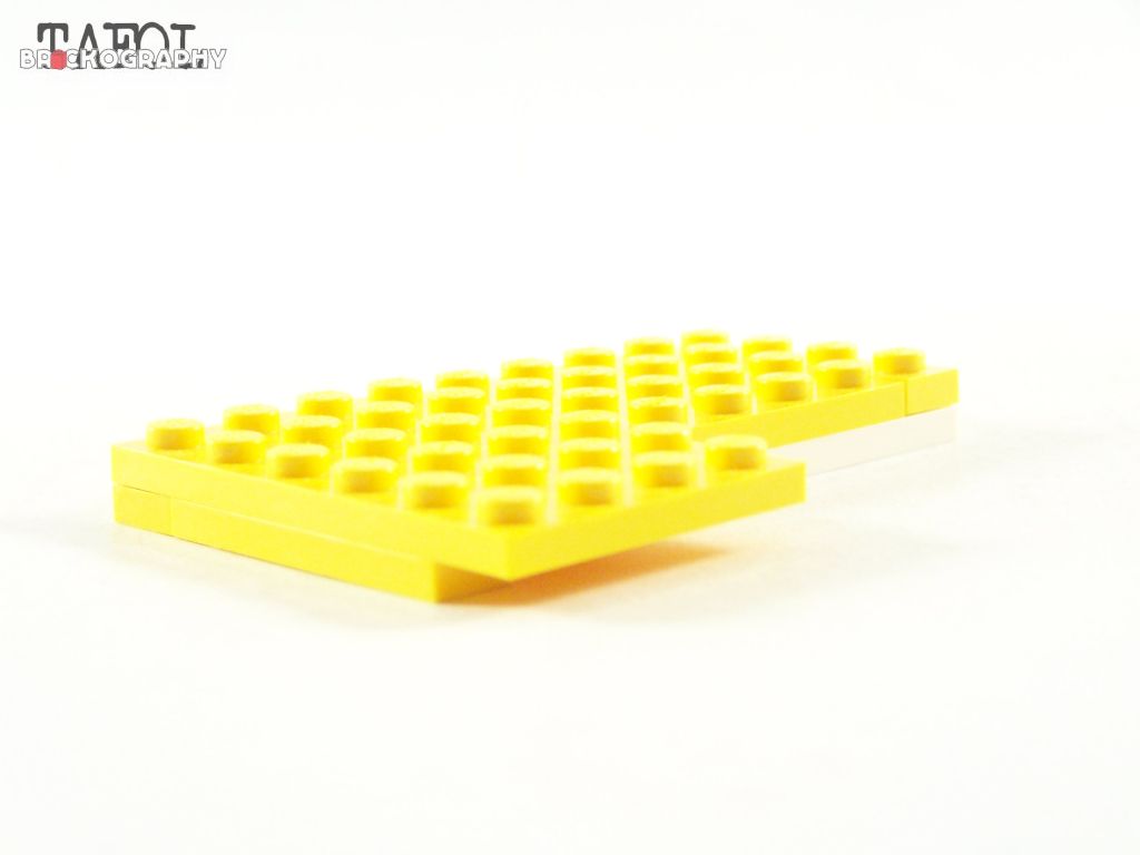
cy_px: 428
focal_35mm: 82
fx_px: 2700
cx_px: 570
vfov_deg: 18.0
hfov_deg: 23.8
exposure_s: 1/60
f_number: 3.2
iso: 400
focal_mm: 13.7
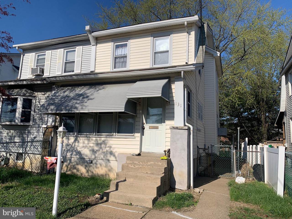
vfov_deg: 53.1
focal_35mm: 26
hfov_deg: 67.3
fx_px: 219
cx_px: 146
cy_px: 110
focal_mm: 4.25
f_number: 1.8
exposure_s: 1/4274
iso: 25
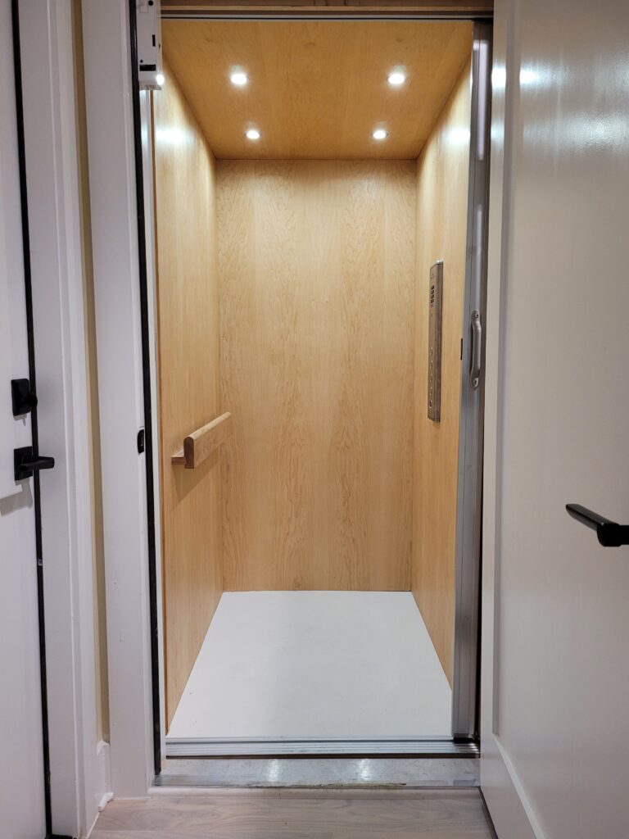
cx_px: 314
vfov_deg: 67.3
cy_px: 420
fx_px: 630
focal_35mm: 26
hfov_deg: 53.1
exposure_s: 1/59
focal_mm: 5.4
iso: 250
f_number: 1.8
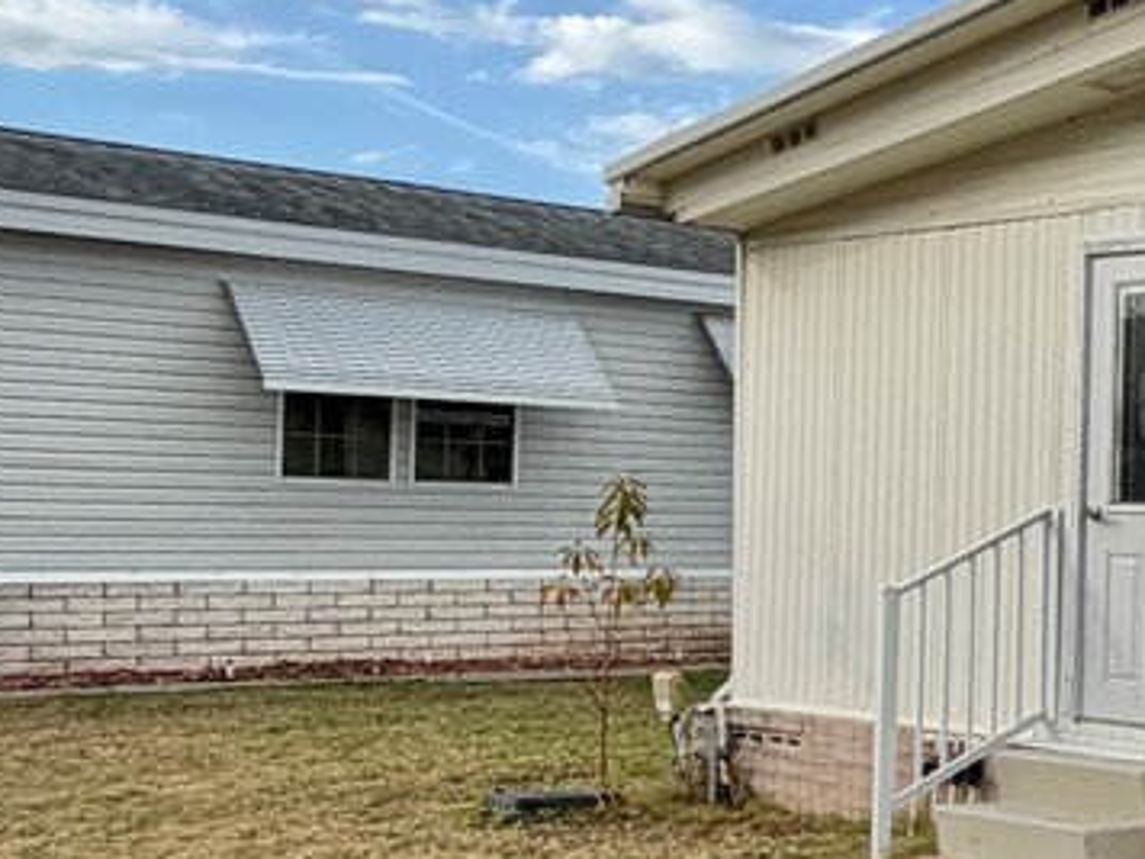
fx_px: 2084
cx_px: 1727
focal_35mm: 63
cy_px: 476
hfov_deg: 24.0
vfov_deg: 23.3
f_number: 2.2
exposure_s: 1/770
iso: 25
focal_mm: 2.22
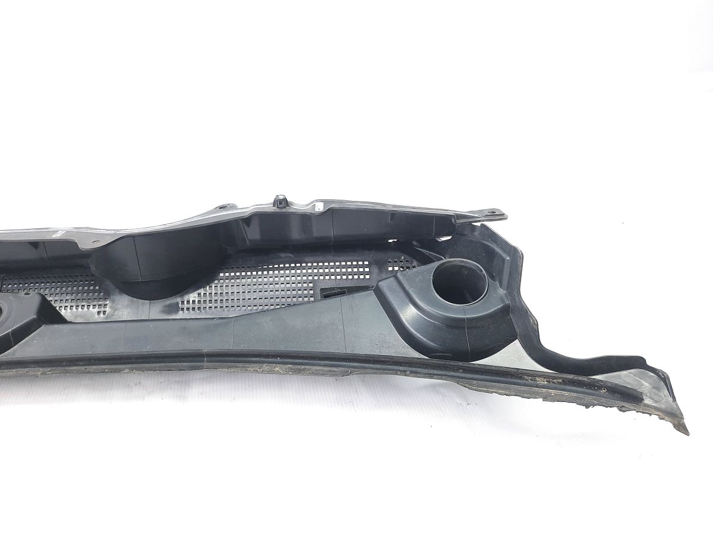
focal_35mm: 25
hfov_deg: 69.4
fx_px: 515
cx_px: 356
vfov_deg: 54.9
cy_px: 268
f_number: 2
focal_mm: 4.6
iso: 160
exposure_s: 1/50
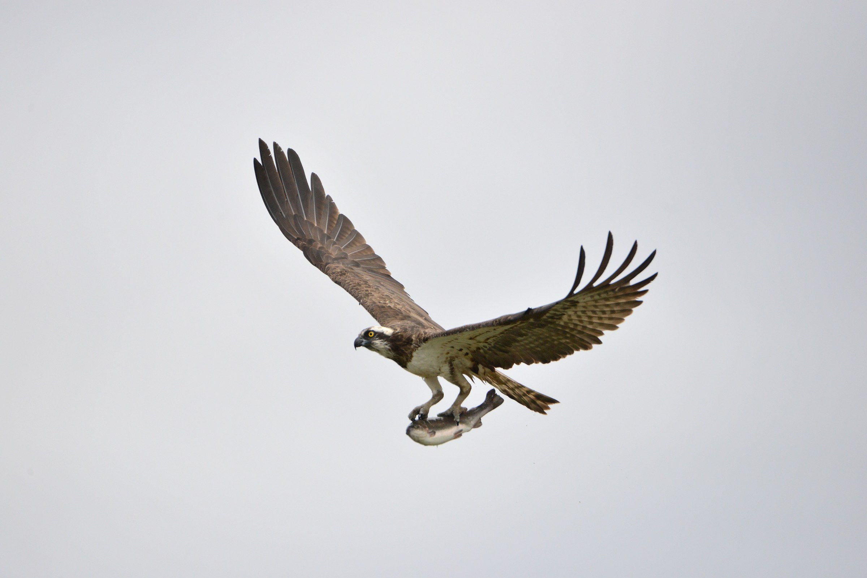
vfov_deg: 2.8
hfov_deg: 4.1
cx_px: 434
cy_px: 289
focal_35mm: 500
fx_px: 12045
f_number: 6.3
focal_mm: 500
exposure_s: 1/8000
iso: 2500
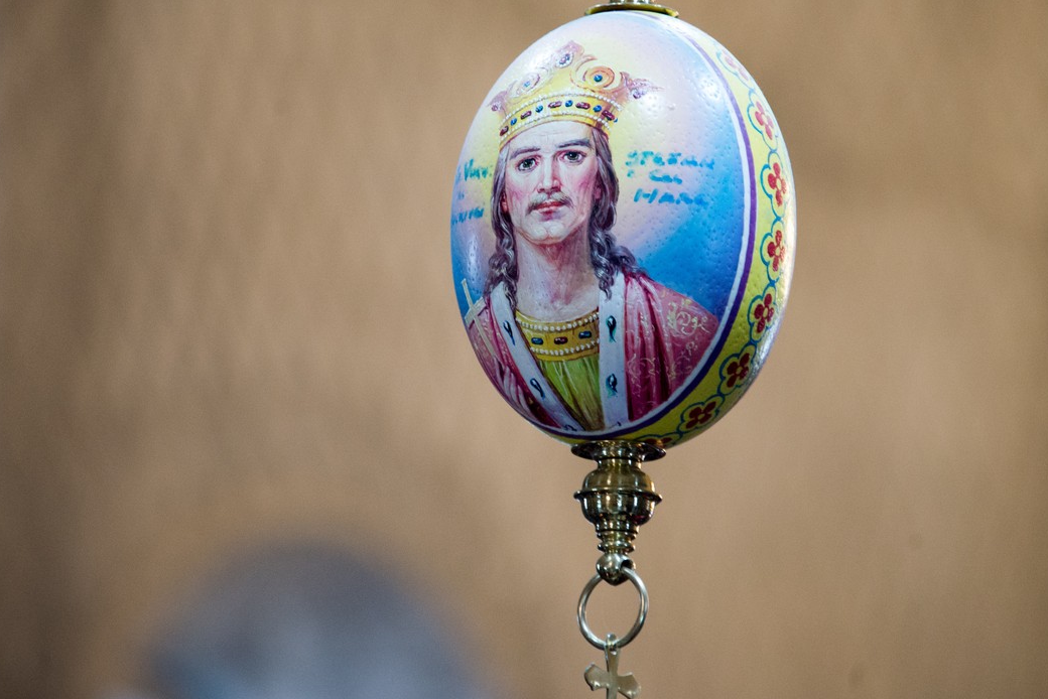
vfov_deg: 3.3
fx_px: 12055
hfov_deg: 5.0
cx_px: 502
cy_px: 335
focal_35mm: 414
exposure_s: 1/60
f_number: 5.6
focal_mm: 300
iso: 3200
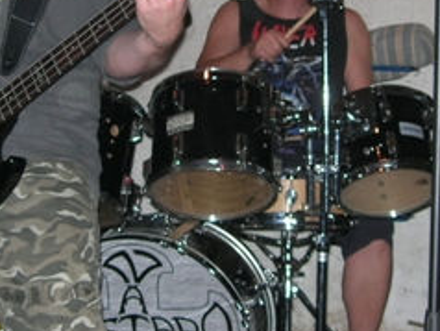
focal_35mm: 102
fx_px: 1298
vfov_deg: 14.5
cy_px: 91
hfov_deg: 19.2
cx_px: 222
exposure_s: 1/60.1
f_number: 2.8
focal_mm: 7.8
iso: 67
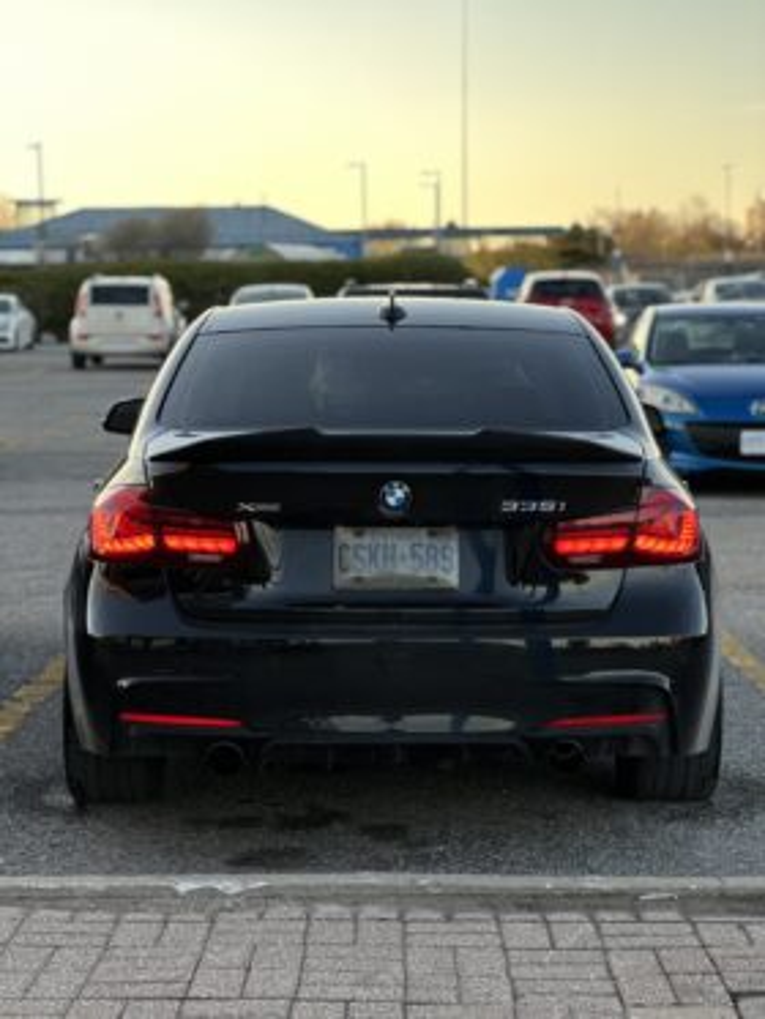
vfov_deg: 25.3
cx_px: 382
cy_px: 510
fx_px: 2268
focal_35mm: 77
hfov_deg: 19.1
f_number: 2.8
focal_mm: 9
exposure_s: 1/121
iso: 125
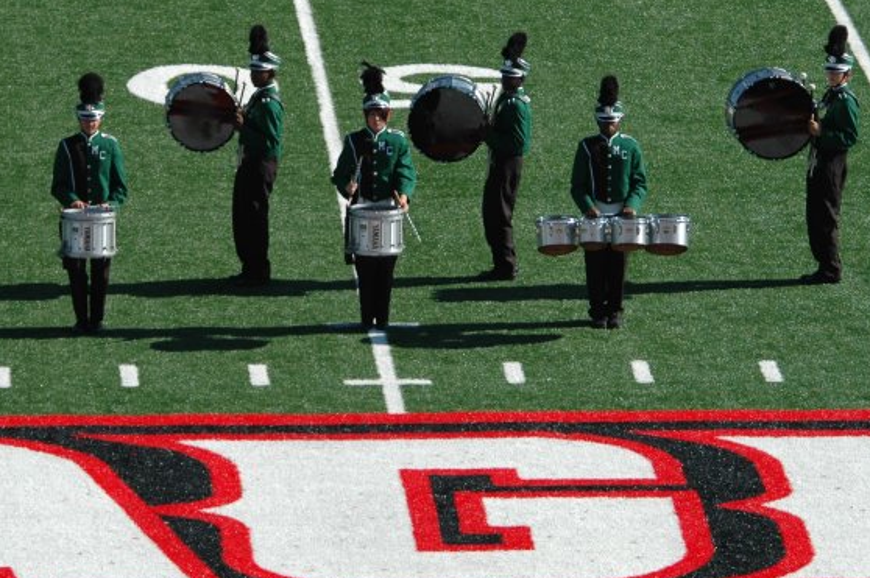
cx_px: 387
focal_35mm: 387
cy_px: 204
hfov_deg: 5.3
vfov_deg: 3.5
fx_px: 9344
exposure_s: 1/640
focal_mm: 180
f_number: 6.3
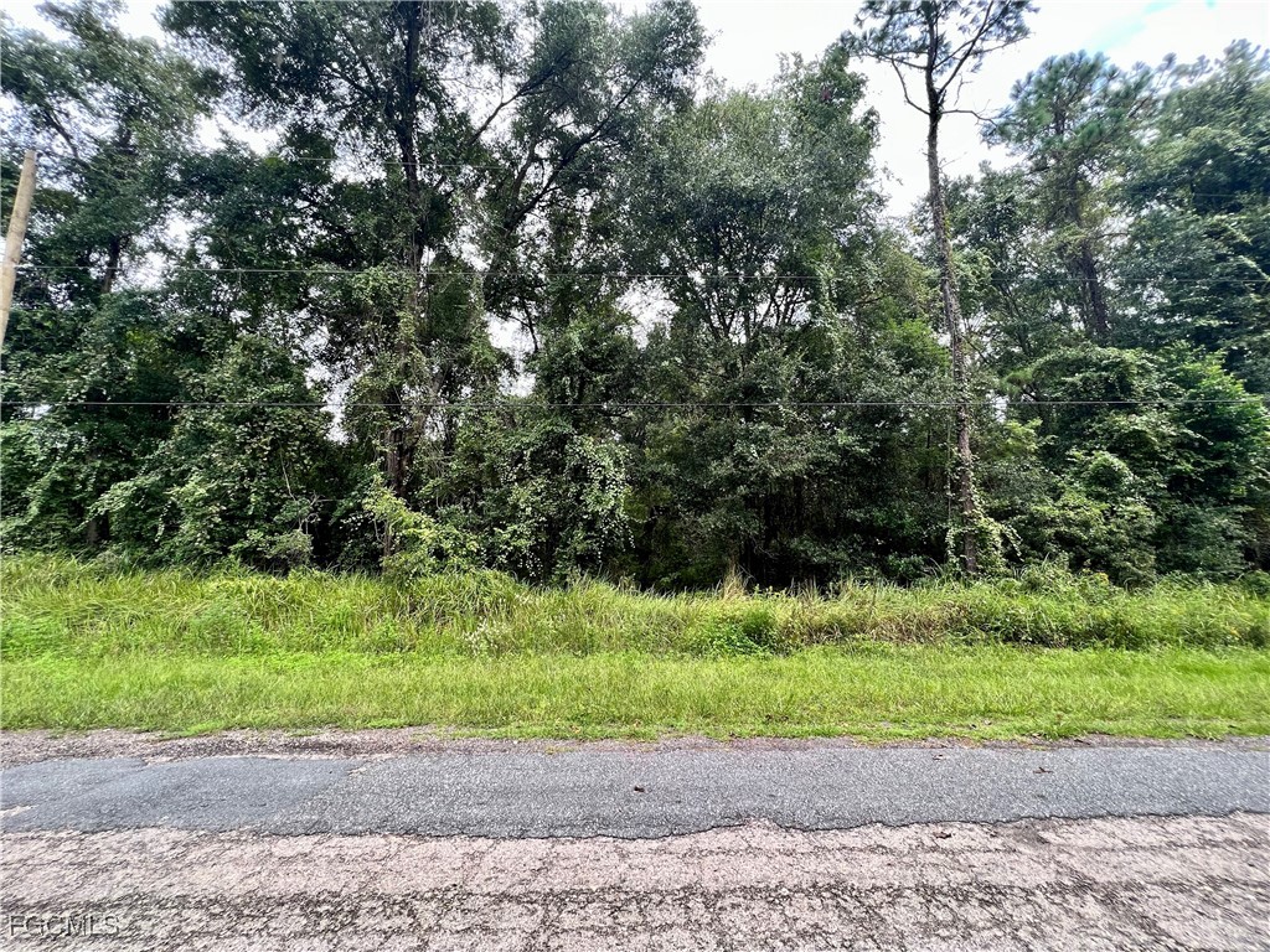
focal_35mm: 13
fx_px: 477
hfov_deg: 106.2
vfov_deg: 89.9
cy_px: 476
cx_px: 635
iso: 32
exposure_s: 1/177
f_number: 1.8
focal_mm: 1.57
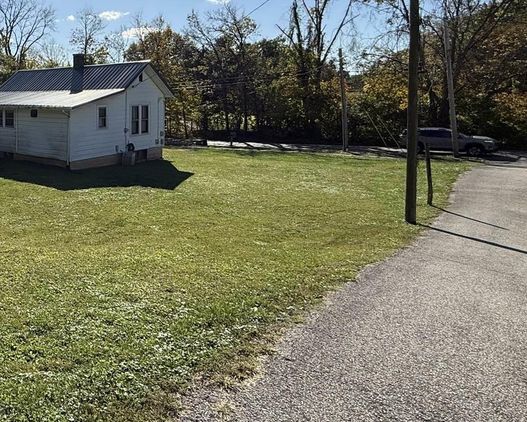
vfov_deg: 48.6
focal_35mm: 29
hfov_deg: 49.7
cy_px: 122
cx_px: 4
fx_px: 452
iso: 50
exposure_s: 1/2506
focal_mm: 2.22
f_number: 2.2
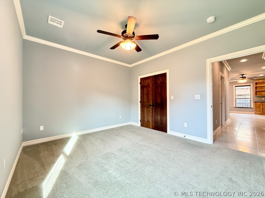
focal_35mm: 14
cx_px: 132
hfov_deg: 102.1
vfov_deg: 85.7
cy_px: 99
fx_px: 107
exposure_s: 1/60
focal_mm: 2.22
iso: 320
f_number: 2.2
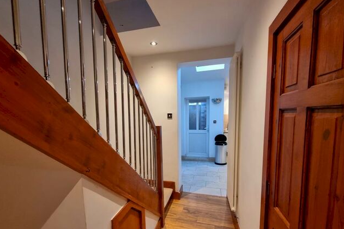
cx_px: 171
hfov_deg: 100.4
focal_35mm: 15
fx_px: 143
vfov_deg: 76.9
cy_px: 132
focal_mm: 2.2
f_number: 2.2
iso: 400
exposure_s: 1/50
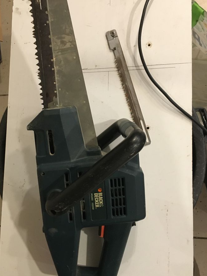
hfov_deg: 42.9
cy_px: 137
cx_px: 92
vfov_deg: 55.4
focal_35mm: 33
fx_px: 263
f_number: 2.2
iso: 200
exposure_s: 1/25
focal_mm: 4.15
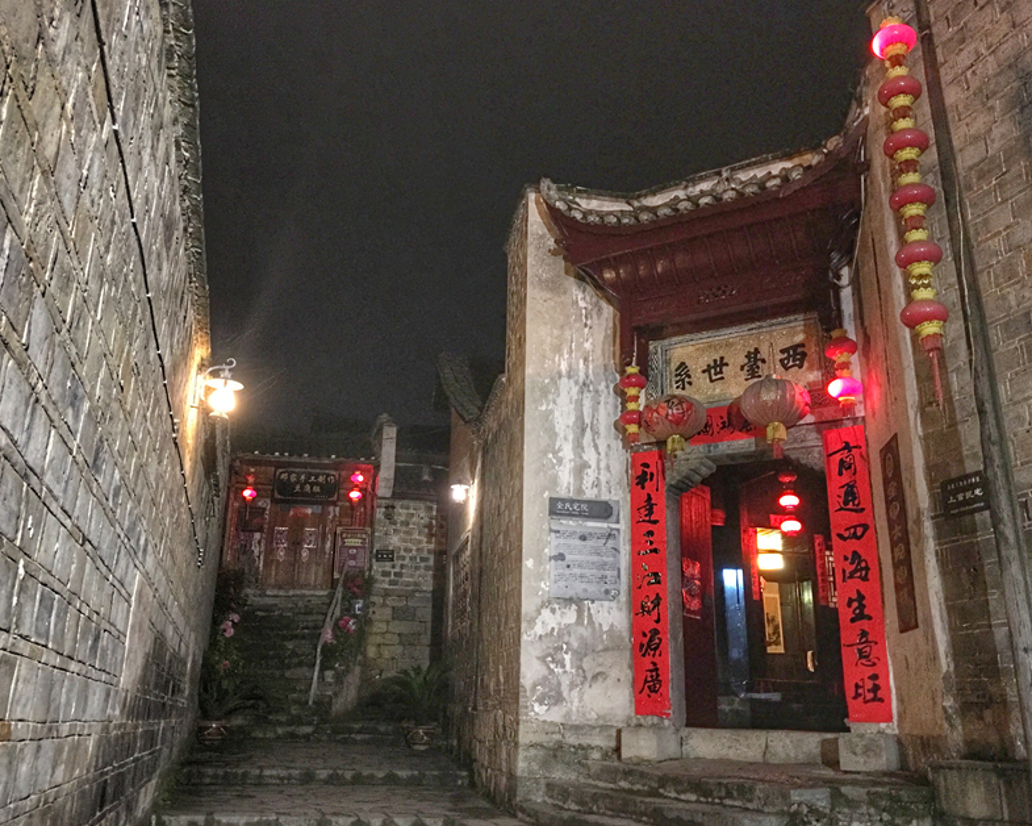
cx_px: 511
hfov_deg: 57.2
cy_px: 416
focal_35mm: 31
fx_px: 947
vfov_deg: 47.1
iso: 200
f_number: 2.2
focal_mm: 4.15
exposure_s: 1/4
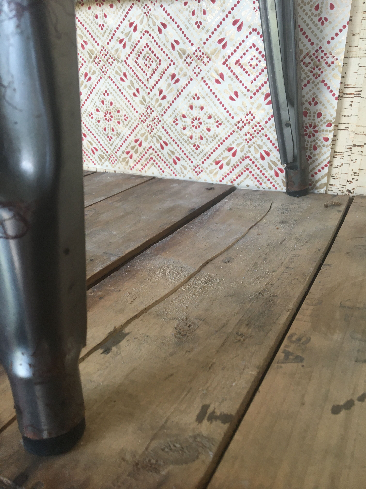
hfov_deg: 48.2
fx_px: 409
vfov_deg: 61.7
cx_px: 183
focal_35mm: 29
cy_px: 244
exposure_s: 1/33
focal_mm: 4.15
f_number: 2.2
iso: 25
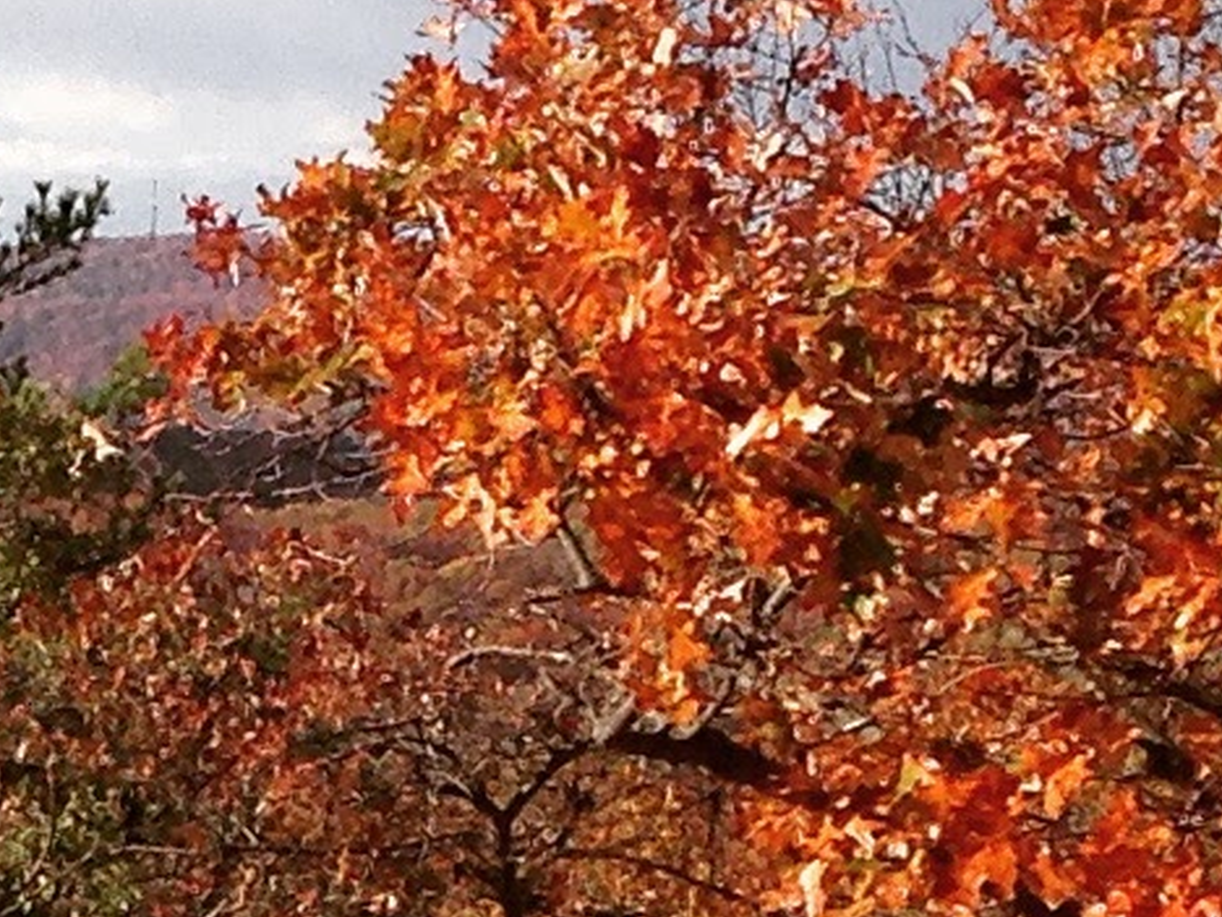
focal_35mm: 230
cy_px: 1429
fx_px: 8119
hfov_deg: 8.5
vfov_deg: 6.4
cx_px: -245
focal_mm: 4.12
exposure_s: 1/1178
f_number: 2.4
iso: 50
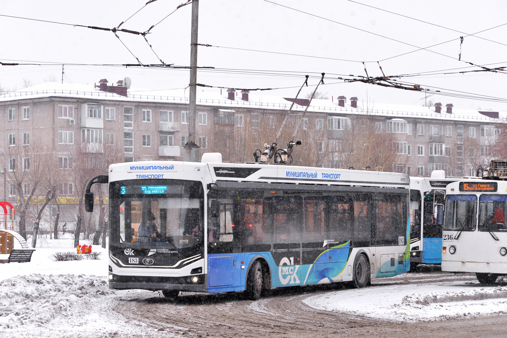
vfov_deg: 13.0
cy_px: 169
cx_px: 254
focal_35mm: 105
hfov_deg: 19.5
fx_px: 1479
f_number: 7.1
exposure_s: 1/200
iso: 800
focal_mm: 105
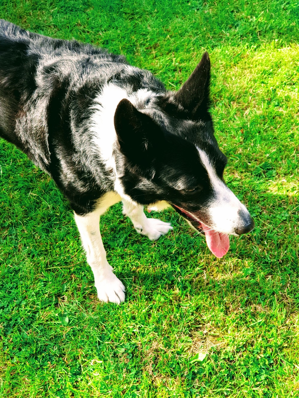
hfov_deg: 28.0
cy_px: 199
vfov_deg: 36.8
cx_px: 150
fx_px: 599
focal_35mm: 52
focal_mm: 6
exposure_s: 1/138
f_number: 2.4
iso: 25
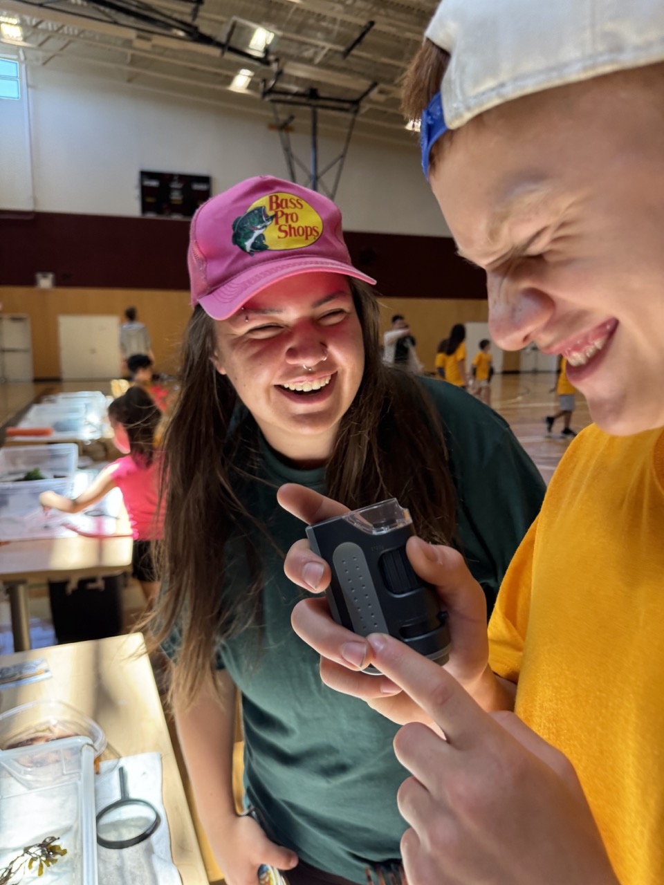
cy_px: 442
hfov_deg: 56.8
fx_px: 614
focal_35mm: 24
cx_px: 332
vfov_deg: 71.6
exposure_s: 1/121
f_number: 1.78
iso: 125
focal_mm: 6.76
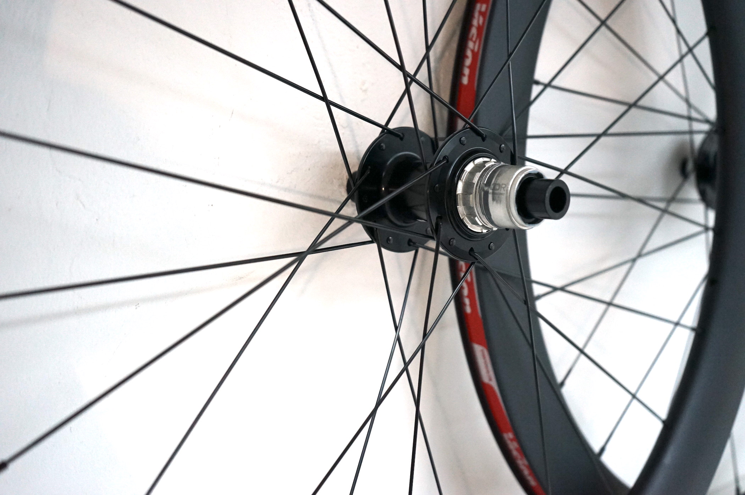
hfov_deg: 41.1
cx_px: 372
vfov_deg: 28.0
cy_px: 248
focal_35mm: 48
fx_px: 992
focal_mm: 48
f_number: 4.5
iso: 3200
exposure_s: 1/160
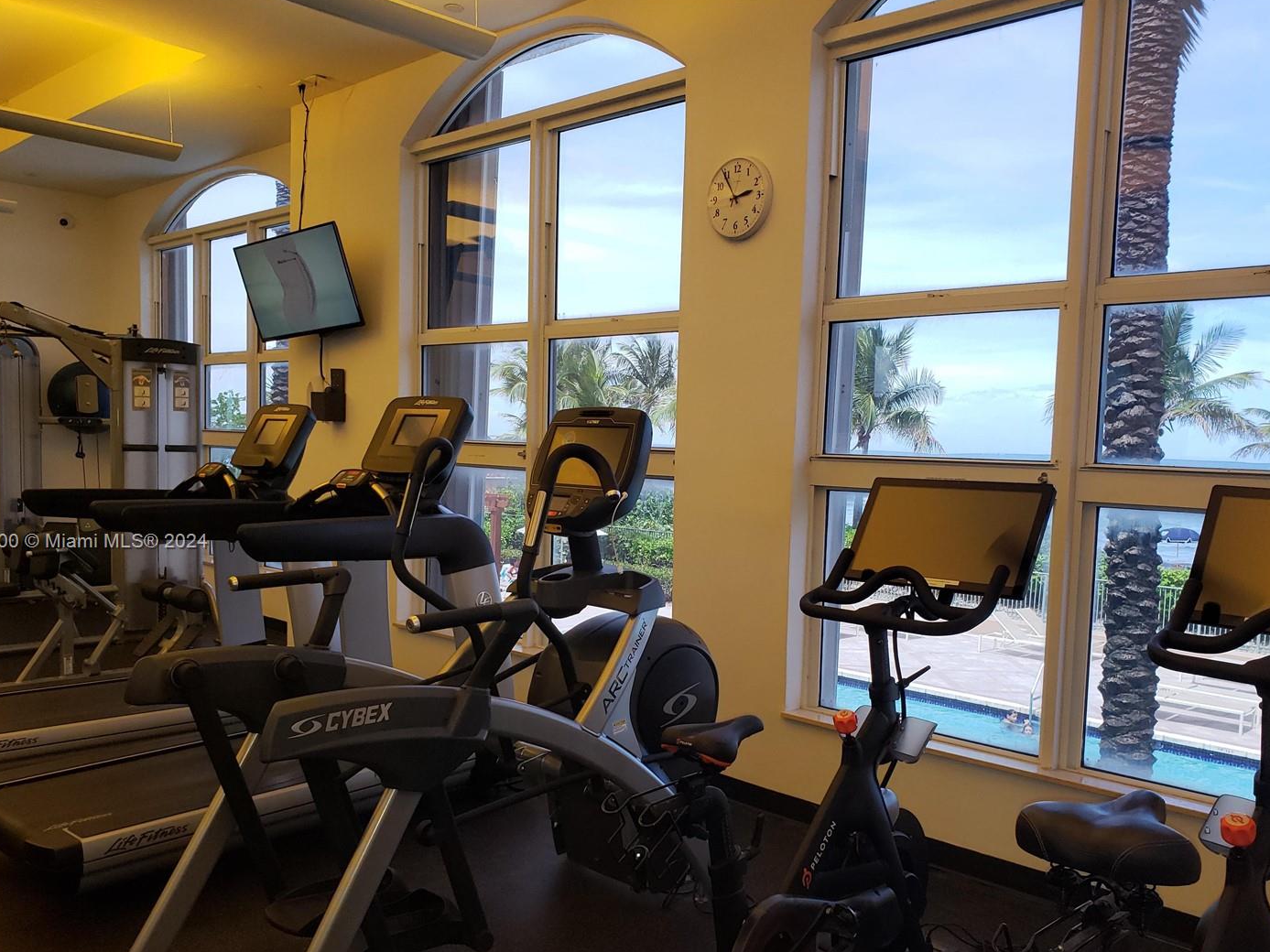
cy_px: 543
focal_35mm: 30
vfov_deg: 46.7
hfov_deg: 60.0
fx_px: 1101
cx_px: 647
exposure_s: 1/40
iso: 80
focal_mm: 4.3
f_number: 2.4
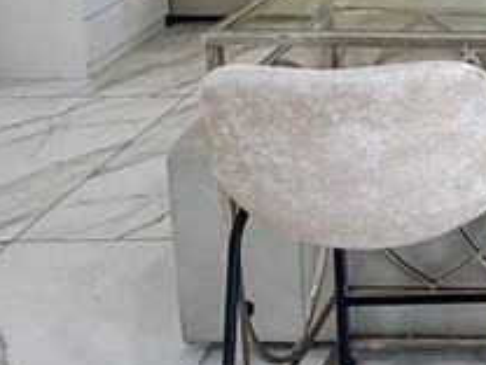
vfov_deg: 18.1
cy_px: -239
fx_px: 969
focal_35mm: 69
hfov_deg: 22.0
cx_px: 778
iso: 160
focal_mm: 2.22
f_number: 2.2
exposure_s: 1/120
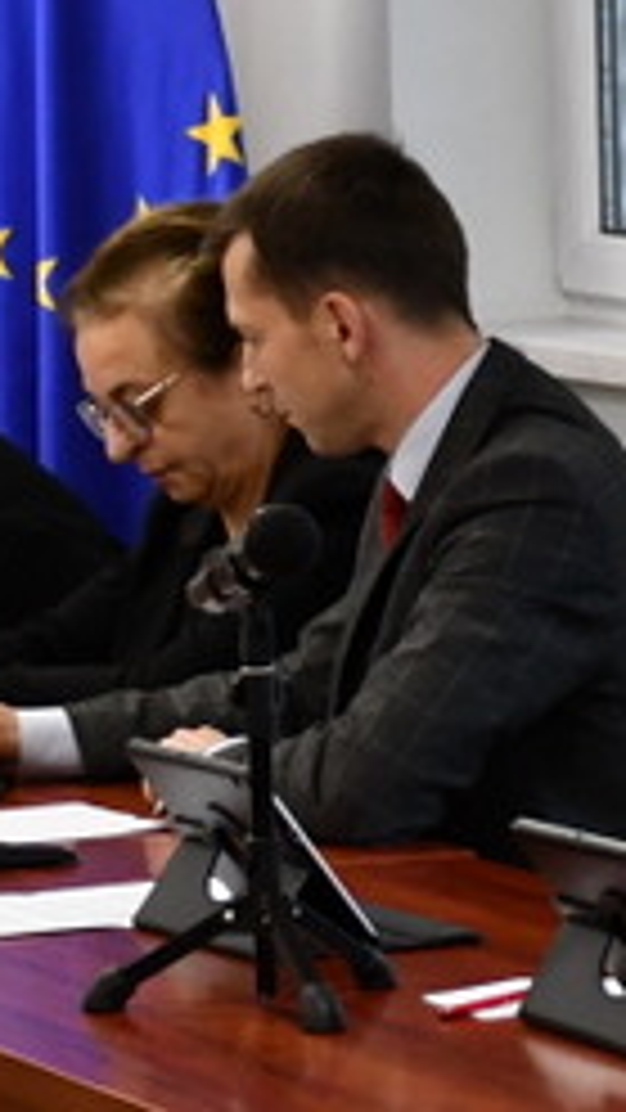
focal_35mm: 265
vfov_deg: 8.1
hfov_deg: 4.5
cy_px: 788
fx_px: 7817
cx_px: 1067
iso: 1400
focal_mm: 35
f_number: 4.2
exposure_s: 1/125
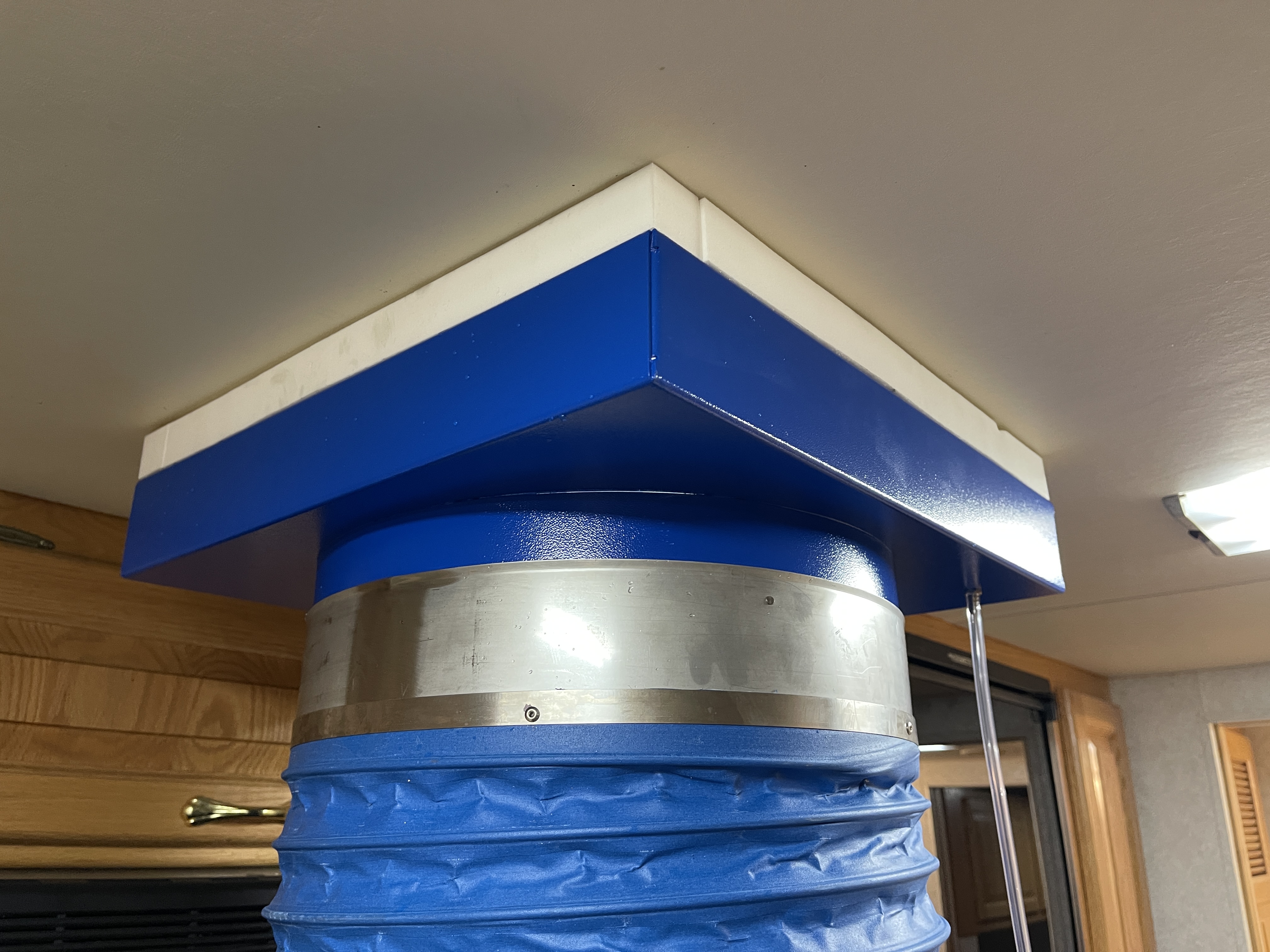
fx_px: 917
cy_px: 476
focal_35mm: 25
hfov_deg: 69.4
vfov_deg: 54.9
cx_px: 635
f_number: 1.6
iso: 250
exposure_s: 1/60
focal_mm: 5.1
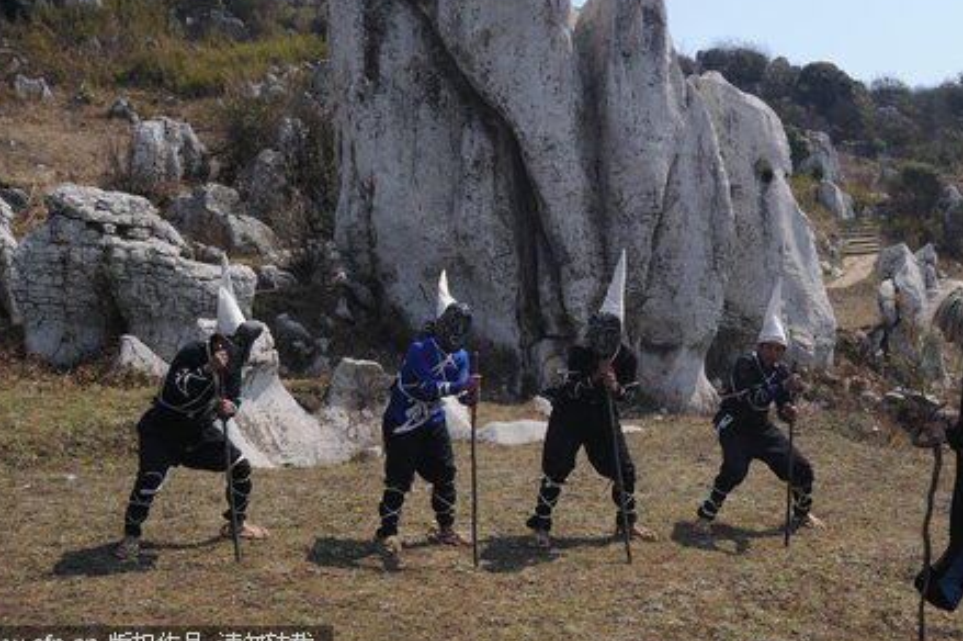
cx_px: 592
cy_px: 227
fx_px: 1096
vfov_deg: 32.4
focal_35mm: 41
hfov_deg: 47.1
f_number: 8
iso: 400
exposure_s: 1/1000
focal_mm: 30
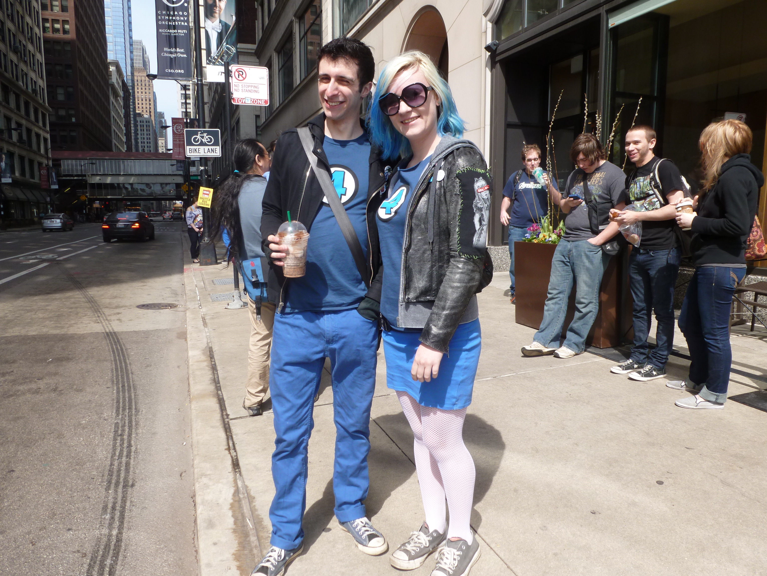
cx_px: 384
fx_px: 532
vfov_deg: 56.8
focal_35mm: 24
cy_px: 288
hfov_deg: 71.6
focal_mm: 4.3
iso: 100
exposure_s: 1/400
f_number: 4
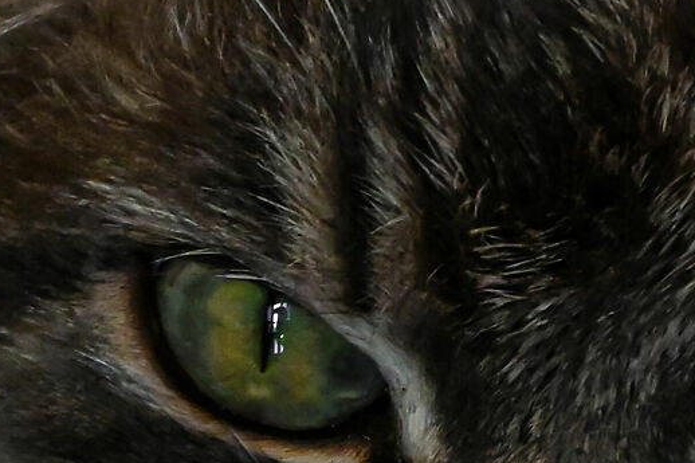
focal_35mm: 1737
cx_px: 545
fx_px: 33521
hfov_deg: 1.2
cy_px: 369
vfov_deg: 0.8
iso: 2000
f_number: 6.3
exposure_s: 1/250
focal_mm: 250
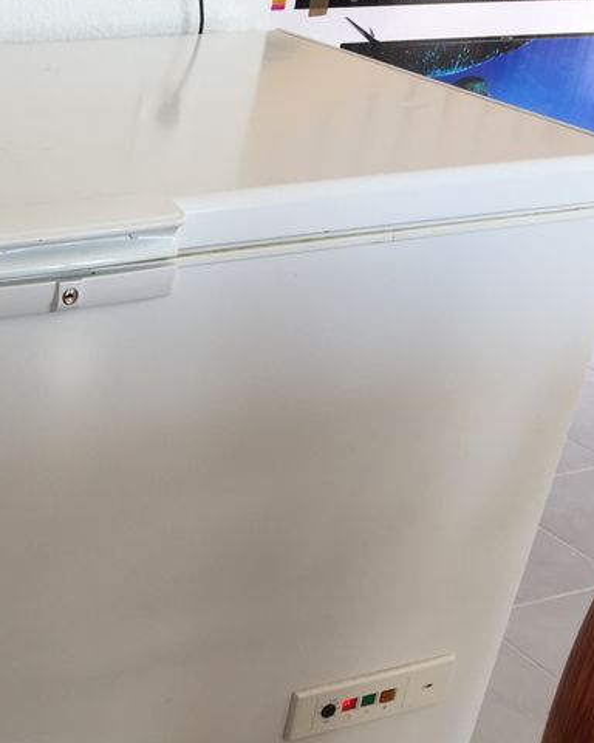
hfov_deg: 23.7
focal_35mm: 59
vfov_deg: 31.7
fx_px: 1297
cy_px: 495
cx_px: -105
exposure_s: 1/100
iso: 32
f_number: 2.2
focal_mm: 4.15
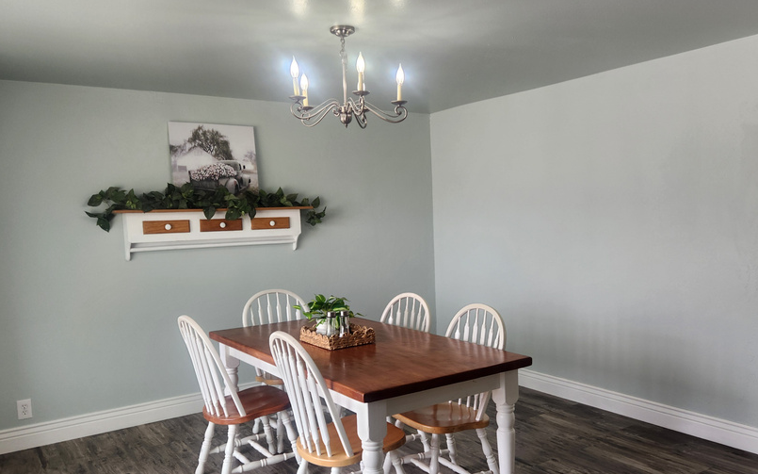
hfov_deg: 61.0
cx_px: 427
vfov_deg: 40.5
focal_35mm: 31
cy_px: 277
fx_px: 640
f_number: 1.8
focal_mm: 5.4
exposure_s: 1/120
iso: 80
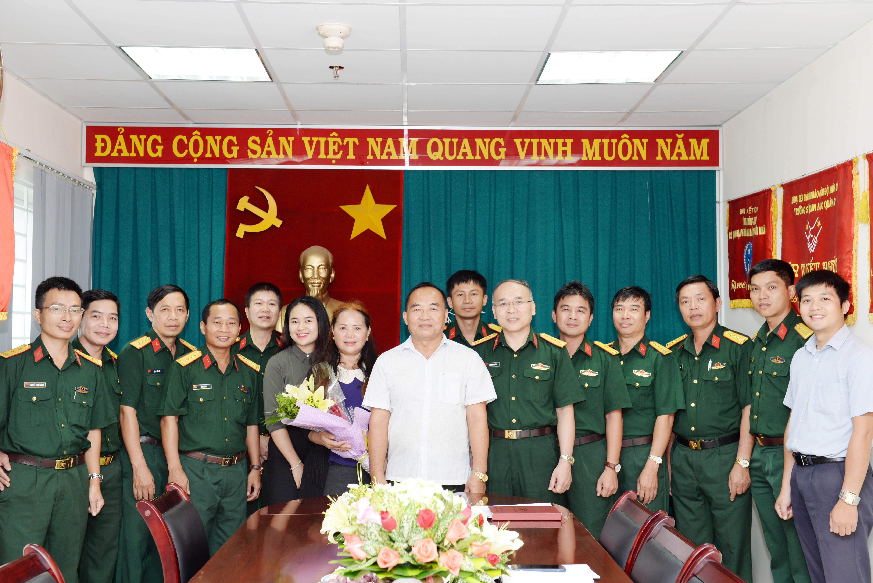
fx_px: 1067
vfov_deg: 30.5
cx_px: 436
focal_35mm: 44
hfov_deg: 44.5
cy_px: 292
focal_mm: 44
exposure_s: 1/60
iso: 500
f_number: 6.3
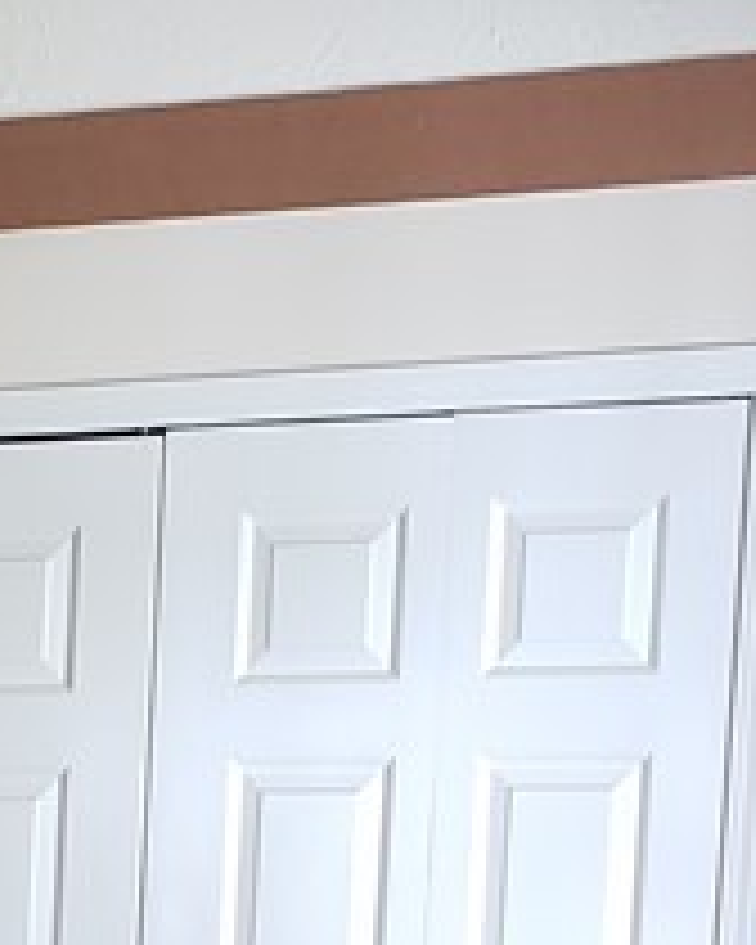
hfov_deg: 11.6
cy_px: 1498
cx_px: -554
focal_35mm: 124
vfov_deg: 14.3
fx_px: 3468
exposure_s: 1/31
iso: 250
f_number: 2.4
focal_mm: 4.3
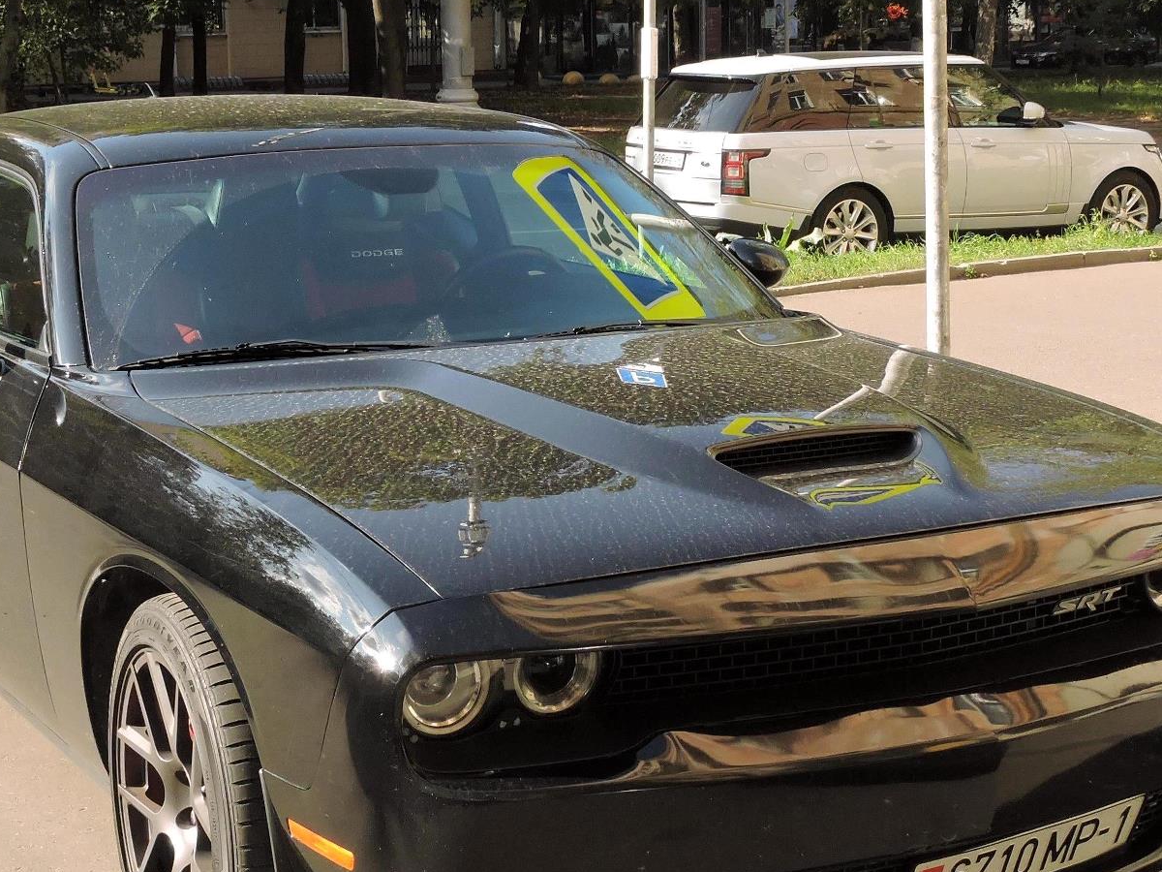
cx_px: 521
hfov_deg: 34.9
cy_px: 439
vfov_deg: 26.6
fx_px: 1846
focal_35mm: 55
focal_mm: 5.9
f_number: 3.6
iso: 100
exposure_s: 1/250
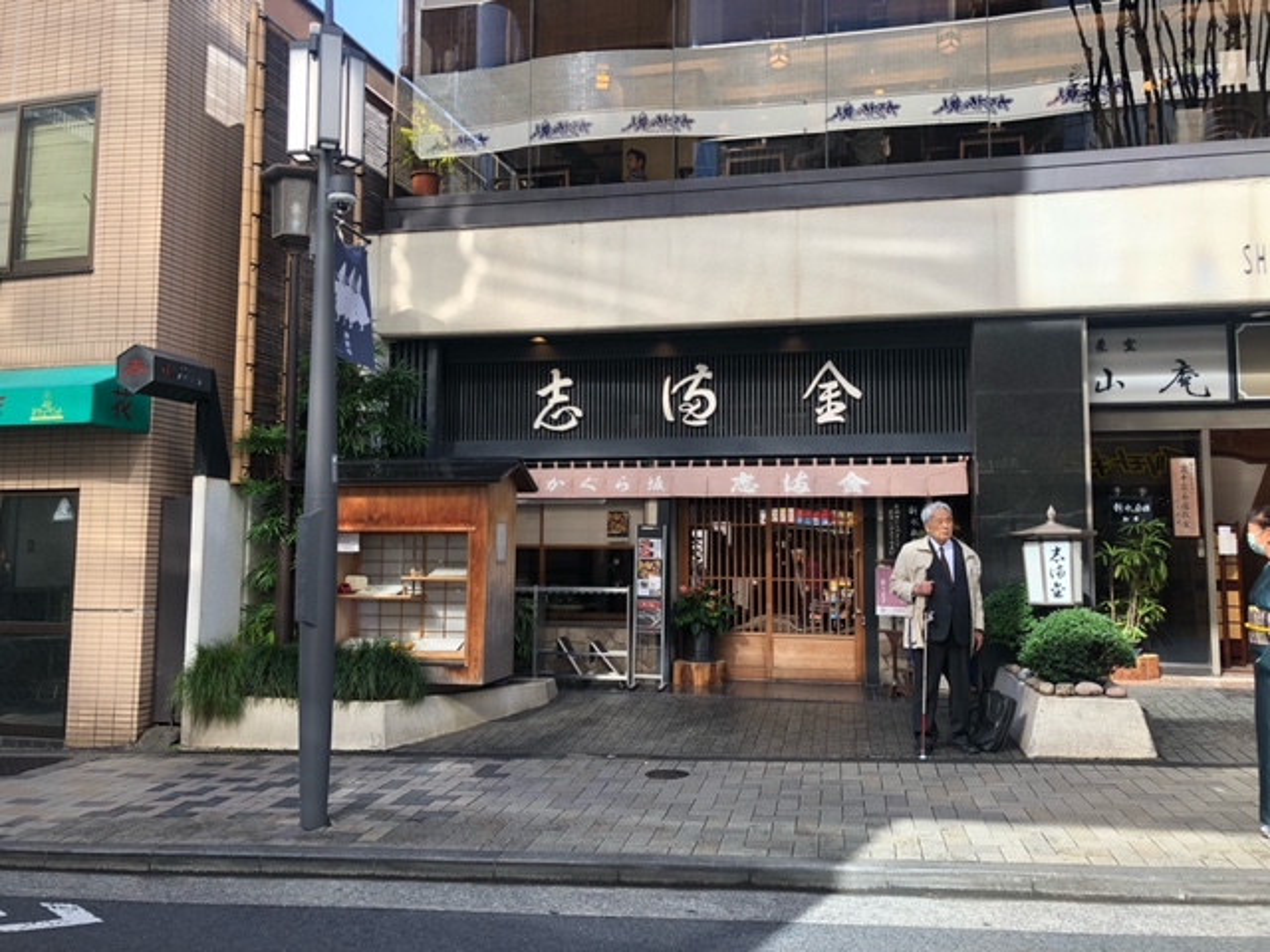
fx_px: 1027
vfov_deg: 49.7
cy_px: 476
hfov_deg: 63.4
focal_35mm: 28
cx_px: 635
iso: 20
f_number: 1.8
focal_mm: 3.99
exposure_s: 1/286
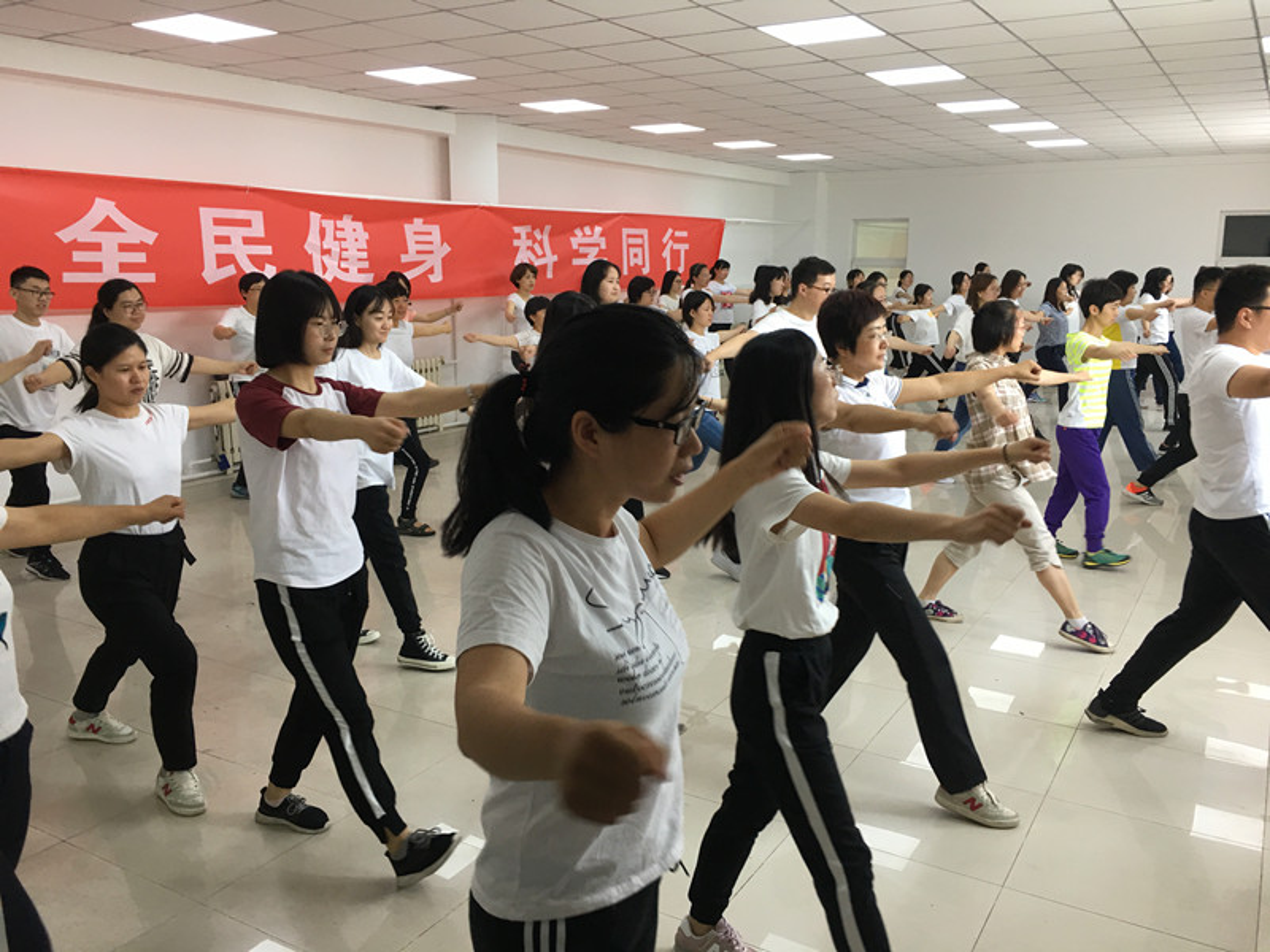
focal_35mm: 29
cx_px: 635
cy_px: 476
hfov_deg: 61.7
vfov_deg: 48.2
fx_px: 1064
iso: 40
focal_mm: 4.15
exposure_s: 1/33
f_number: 2.2
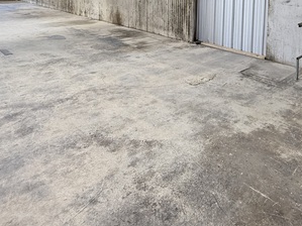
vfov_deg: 40.6
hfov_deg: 55.6
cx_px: 242
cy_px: -3
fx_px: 262
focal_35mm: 30
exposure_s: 1/120
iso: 200
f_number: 2.2
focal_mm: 2.22
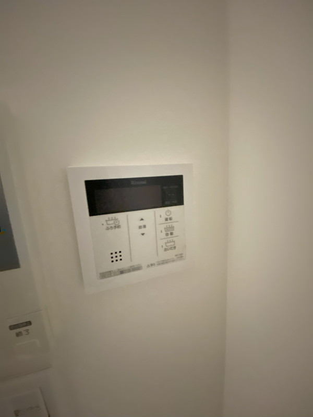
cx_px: 156
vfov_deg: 106.2
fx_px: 157
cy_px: 208
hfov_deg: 89.9
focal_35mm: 13
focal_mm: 1.54
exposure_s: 1/25
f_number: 2.4
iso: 1000
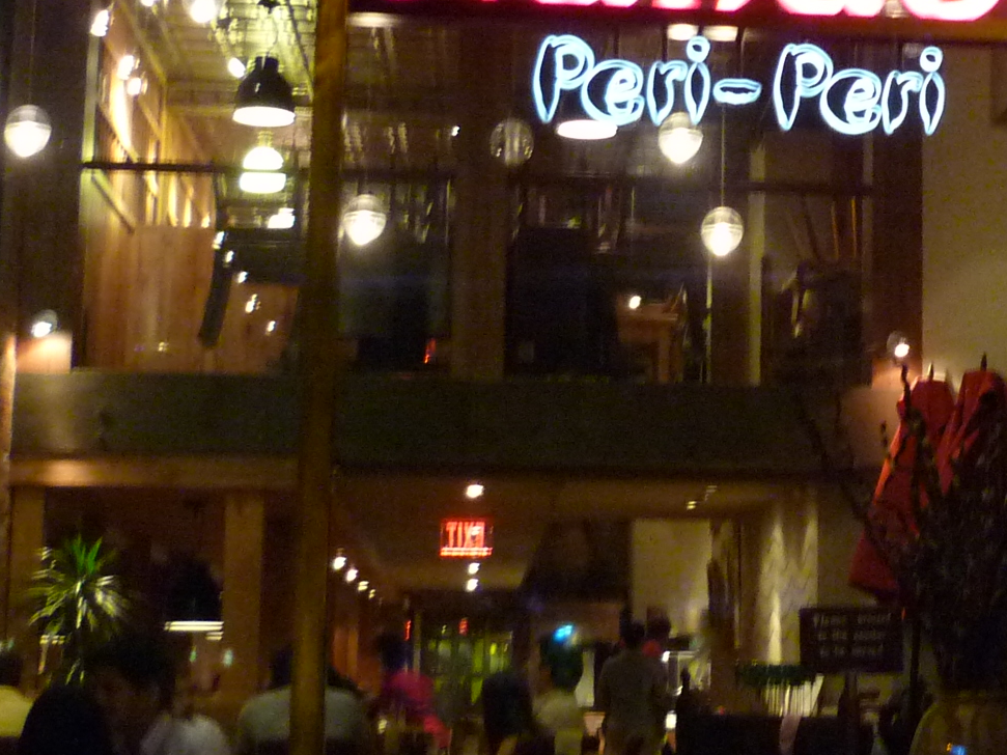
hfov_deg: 21.9
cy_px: 240
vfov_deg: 16.9
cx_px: 926
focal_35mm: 87
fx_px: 2531
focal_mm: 5.5
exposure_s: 1/8
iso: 400
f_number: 2.8
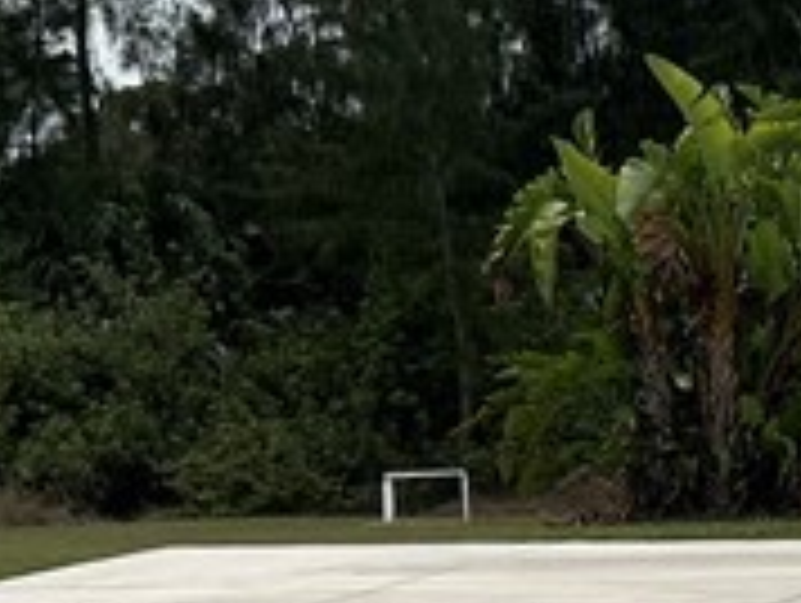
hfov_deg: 11.9
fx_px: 3198
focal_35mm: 138
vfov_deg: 10.7
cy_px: 495
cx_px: 1858
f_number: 1.78
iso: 80
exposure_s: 1/7042
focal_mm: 6.86
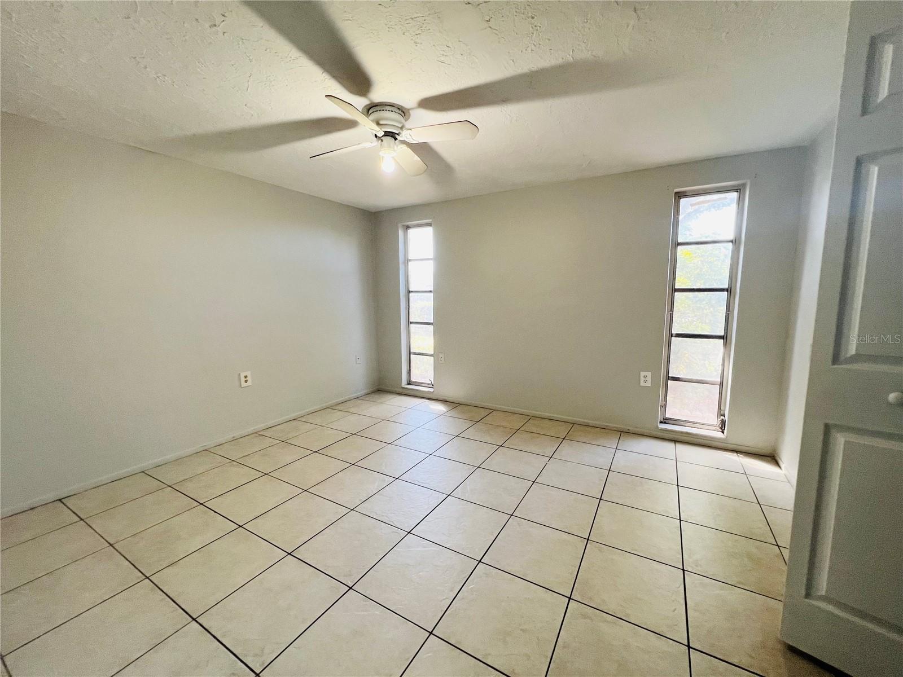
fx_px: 339
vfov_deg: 89.9
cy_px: 338
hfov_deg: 106.2
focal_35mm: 13
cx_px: 452
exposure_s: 1/60
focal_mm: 1.57
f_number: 1.8
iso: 160
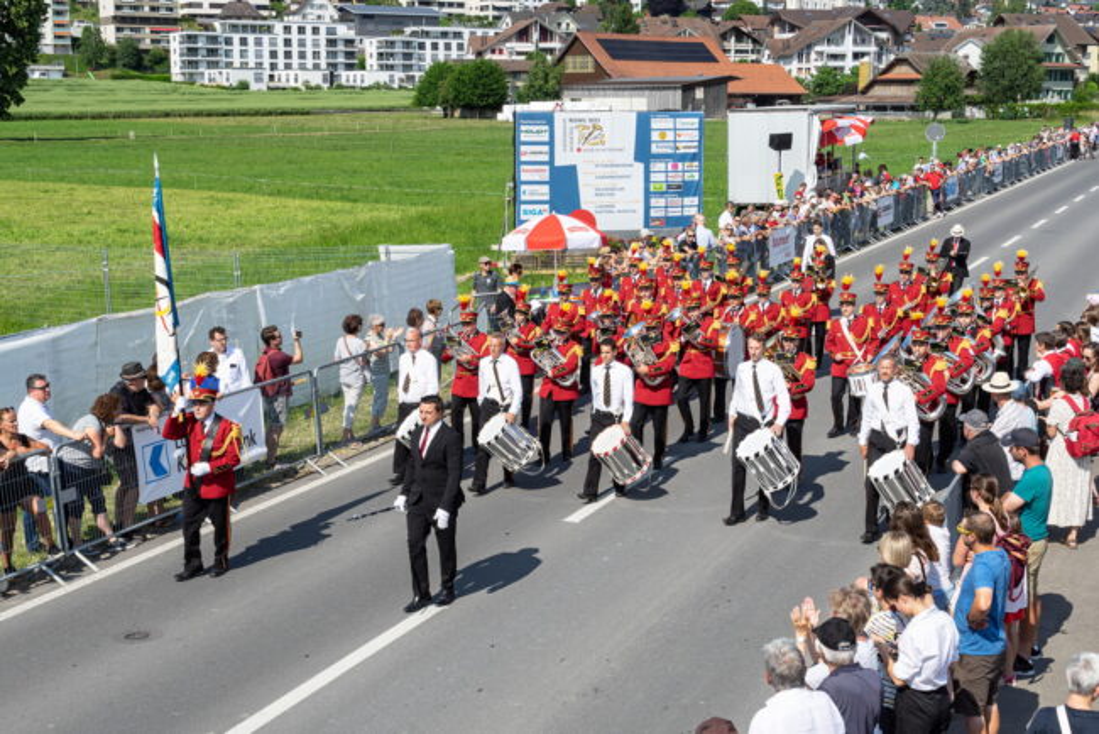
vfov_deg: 34.2
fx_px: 1191
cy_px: 367
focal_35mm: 39
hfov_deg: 49.5
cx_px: 550
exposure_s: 1/250
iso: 100
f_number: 10
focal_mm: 39
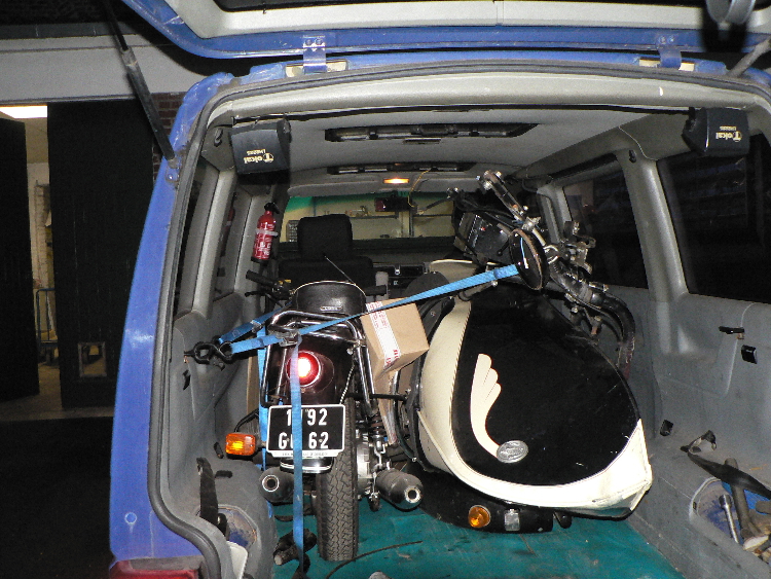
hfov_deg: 51.3
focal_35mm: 36
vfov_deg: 39.7
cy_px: 290
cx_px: 386
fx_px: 802
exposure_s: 1/60
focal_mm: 6
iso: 400
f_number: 2.8
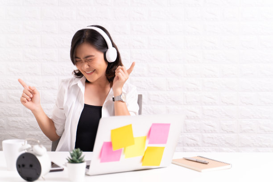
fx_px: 455
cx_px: 136
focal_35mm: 60
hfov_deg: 33.4
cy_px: 91
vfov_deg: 22.6
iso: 125
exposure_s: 1/160
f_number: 2.8
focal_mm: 60
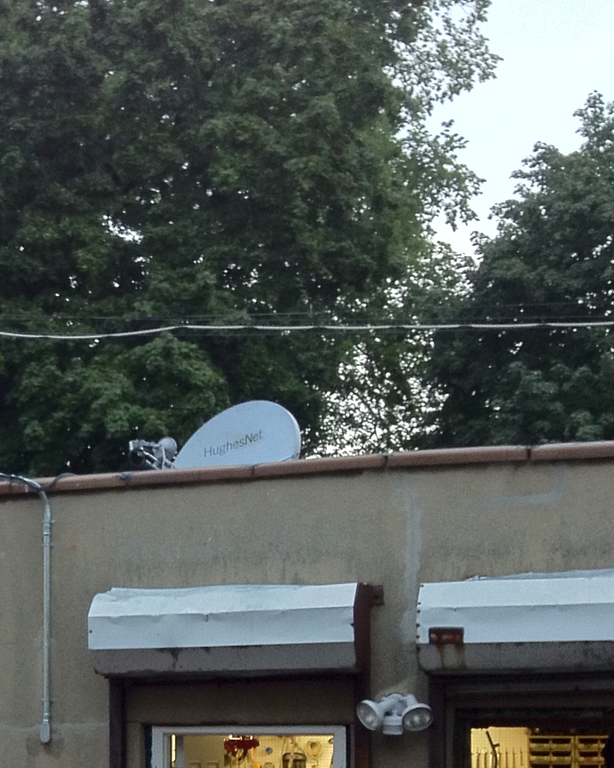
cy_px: 696
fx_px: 2045
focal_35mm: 90
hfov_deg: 16.1
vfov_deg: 20.8
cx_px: -219
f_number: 2.4
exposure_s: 1/20
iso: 125
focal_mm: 4.28
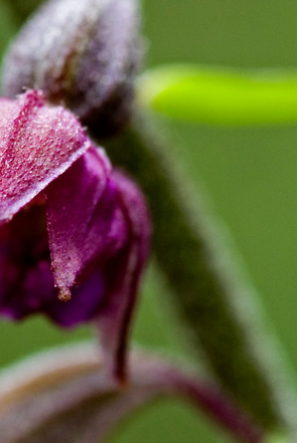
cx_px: 36
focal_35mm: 357
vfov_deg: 5.7
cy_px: 450
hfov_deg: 3.9
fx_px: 4409
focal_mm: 105
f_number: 9
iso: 200
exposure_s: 1/50
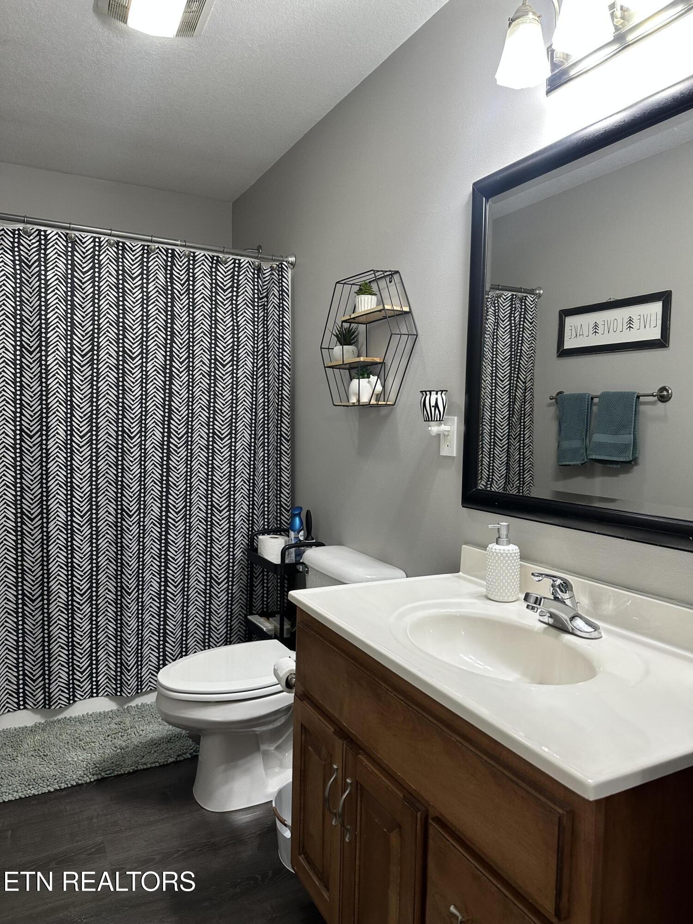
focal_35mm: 24
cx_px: 346
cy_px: 462
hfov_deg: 56.8
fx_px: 641
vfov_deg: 71.6
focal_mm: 6.86
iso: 160
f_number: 1.78
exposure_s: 1/60
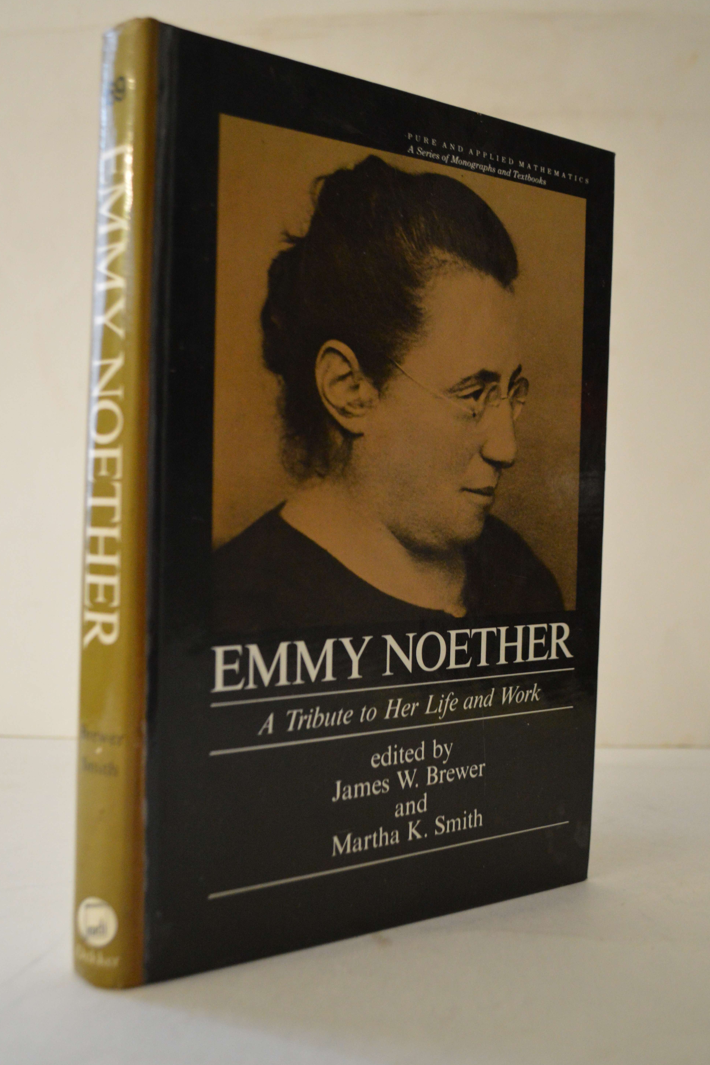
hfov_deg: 38.9
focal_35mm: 34
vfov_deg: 55.8
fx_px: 1006
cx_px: 354
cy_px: 518
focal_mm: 22
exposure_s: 1/30
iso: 2000
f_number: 3.8
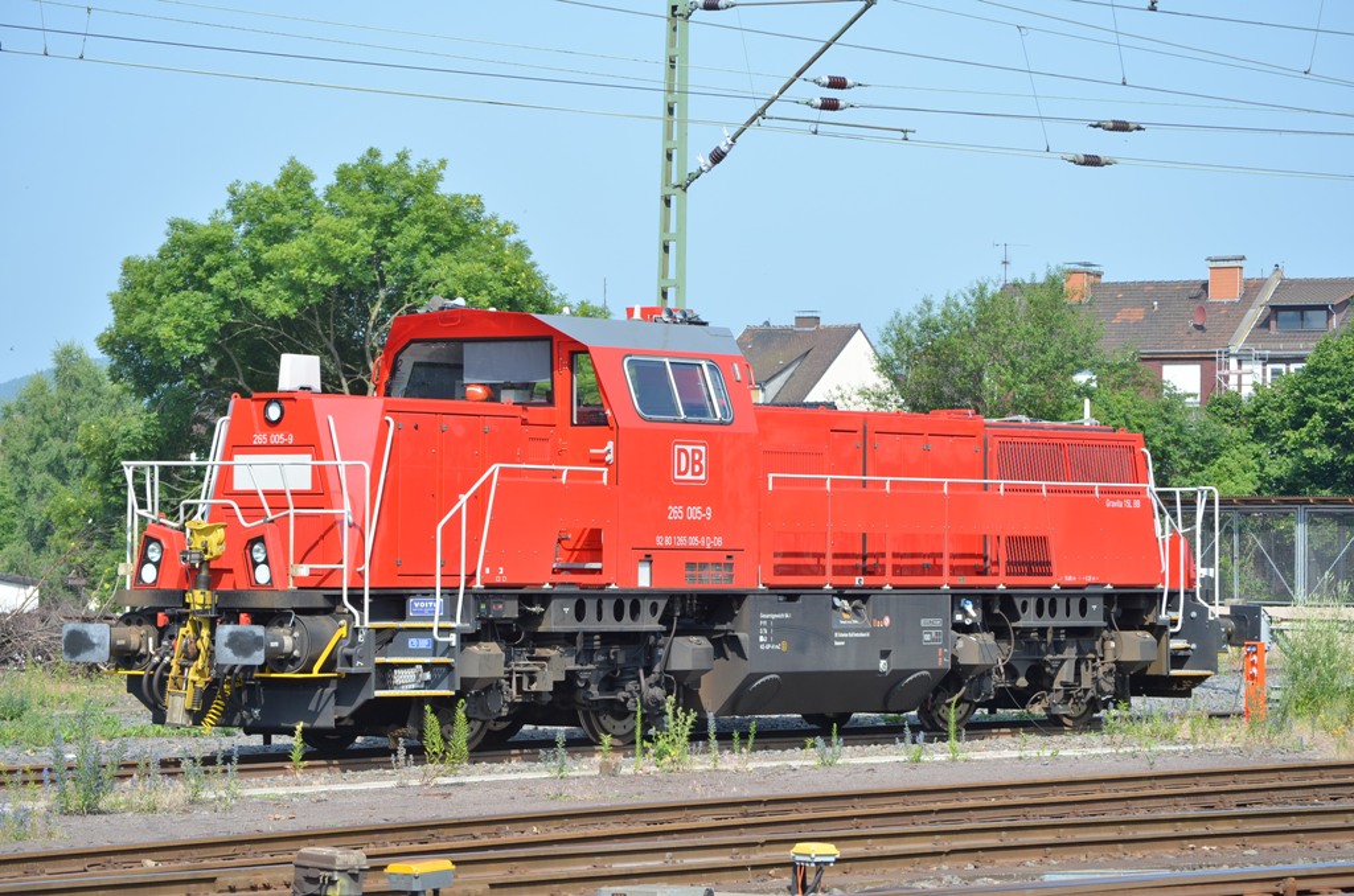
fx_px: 4841
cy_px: 448
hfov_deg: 15.9
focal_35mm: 129
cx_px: 677
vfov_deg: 10.6
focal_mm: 86
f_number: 5.6
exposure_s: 1/500
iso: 180
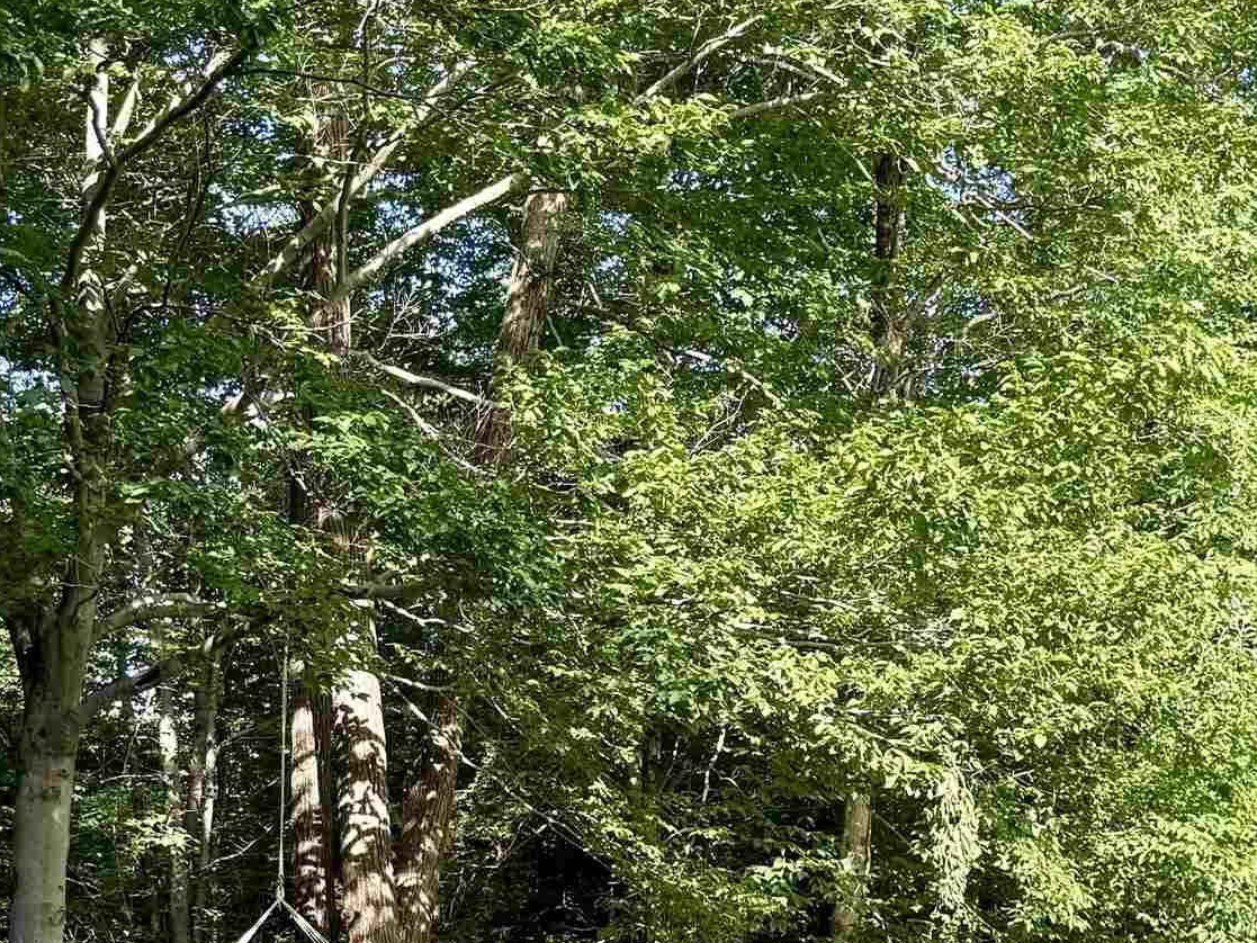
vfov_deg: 21.0
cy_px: 1075
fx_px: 2397
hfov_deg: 29.4
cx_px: 619
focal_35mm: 66
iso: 80
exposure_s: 1/372
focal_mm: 6.76
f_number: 1.78
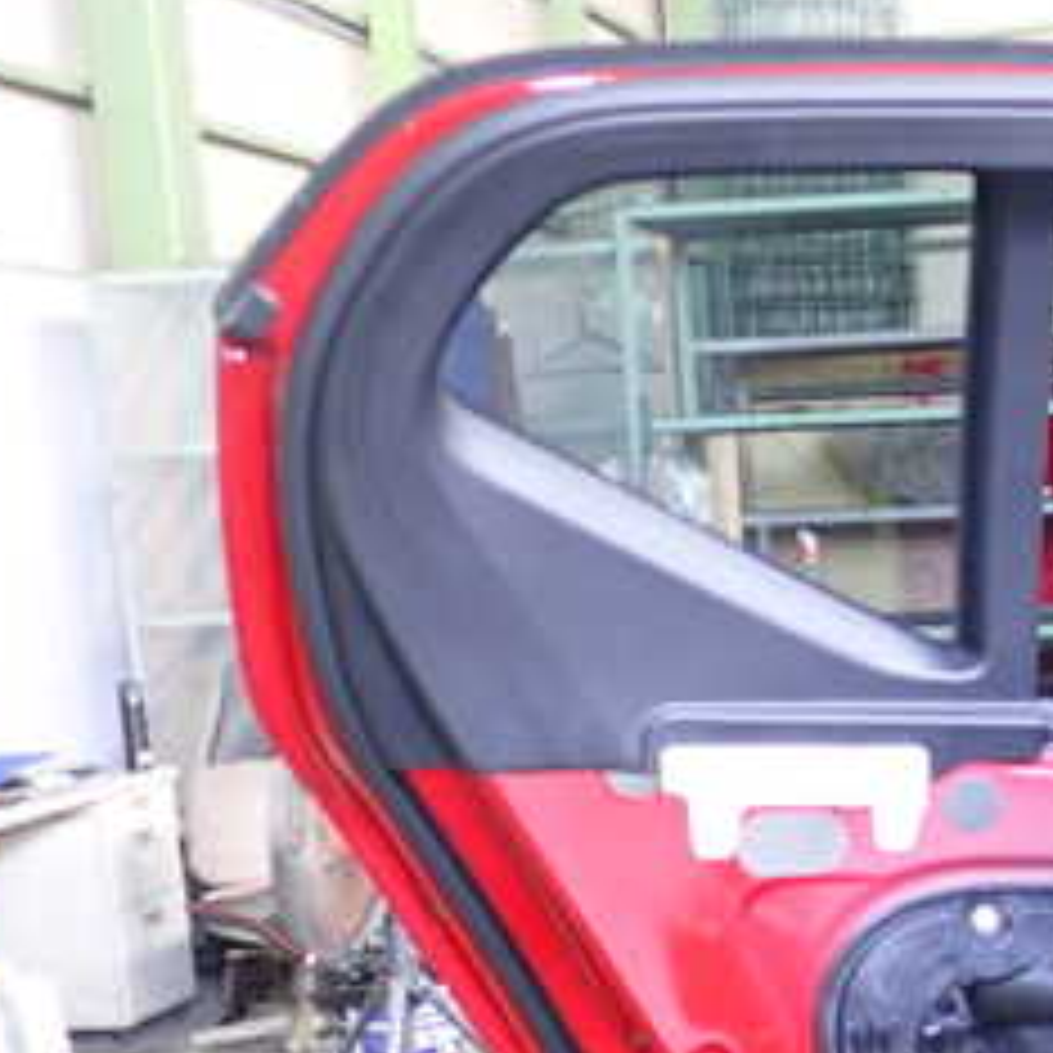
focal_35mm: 68
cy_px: 882
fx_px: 2340
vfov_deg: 24.8
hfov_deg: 24.5
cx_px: 994
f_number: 2.3
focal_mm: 5.4
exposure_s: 1/30
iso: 640
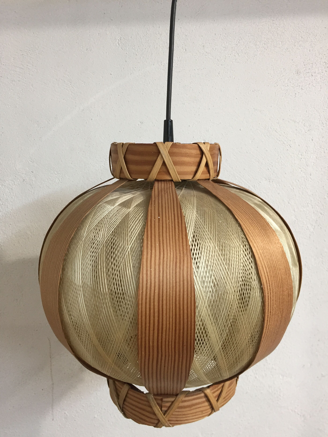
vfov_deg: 61.7
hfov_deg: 48.2
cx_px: 164
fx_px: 366
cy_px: 218
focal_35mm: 29
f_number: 2.2
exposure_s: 1/33
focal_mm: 4.15
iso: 160
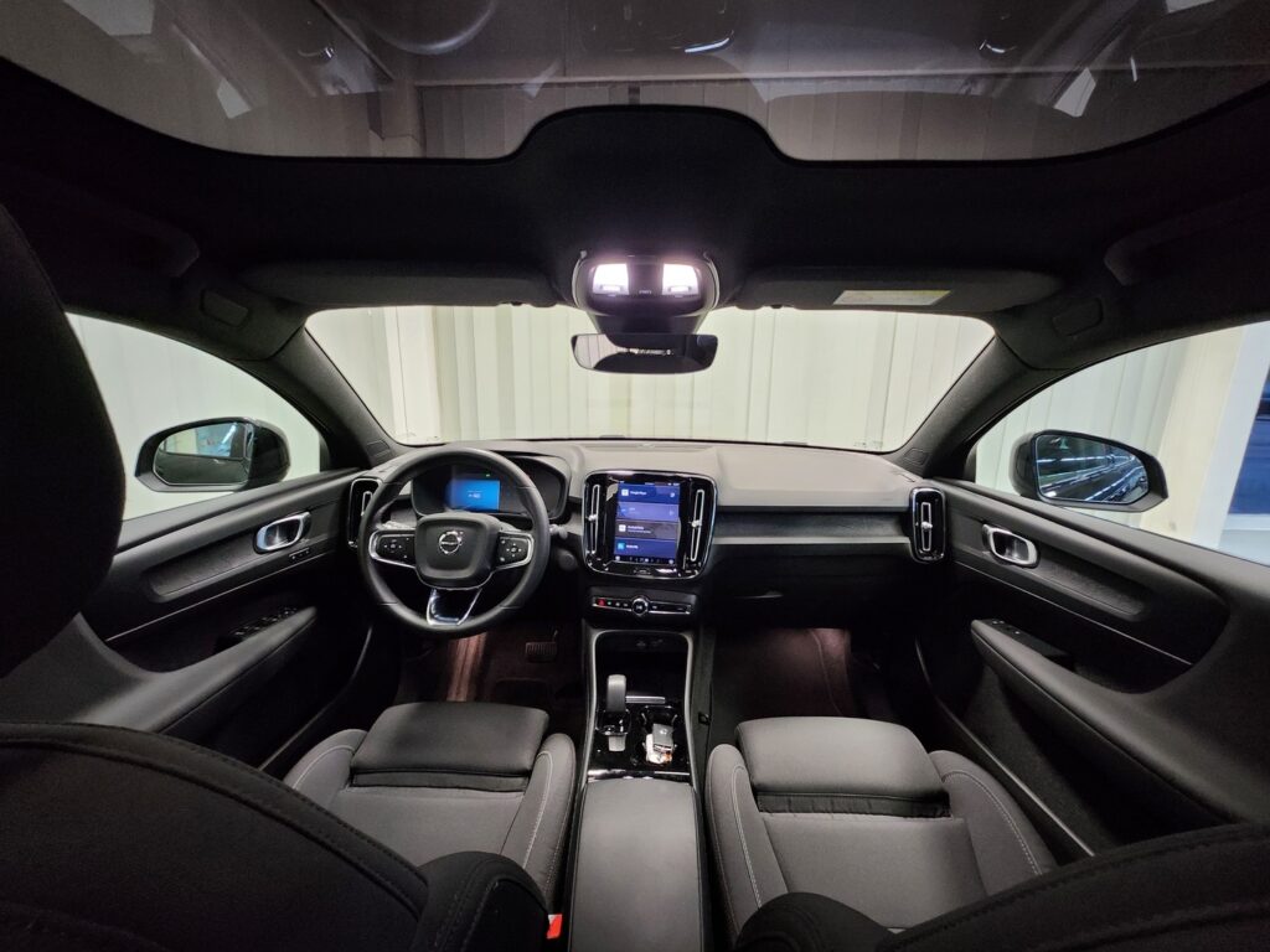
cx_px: 635
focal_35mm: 13
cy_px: 476
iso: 400
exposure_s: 1/33.3
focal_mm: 1.74
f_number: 2.2
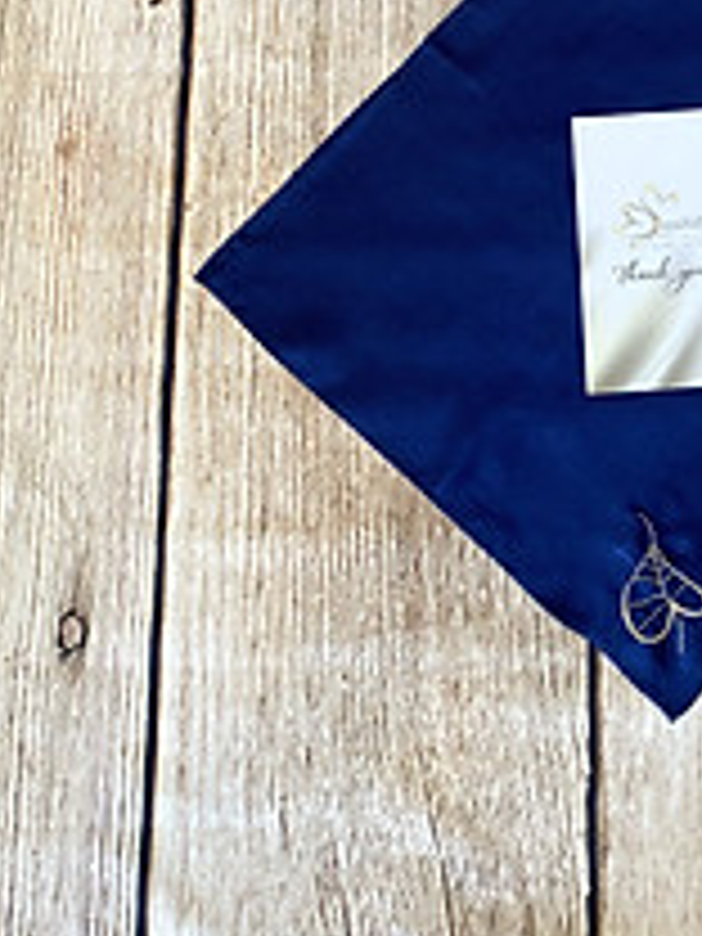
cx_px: 670
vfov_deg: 37.6
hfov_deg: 27.7
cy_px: 288
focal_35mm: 50
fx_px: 1352
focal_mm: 4.25
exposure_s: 1/100
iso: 100
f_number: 1.8
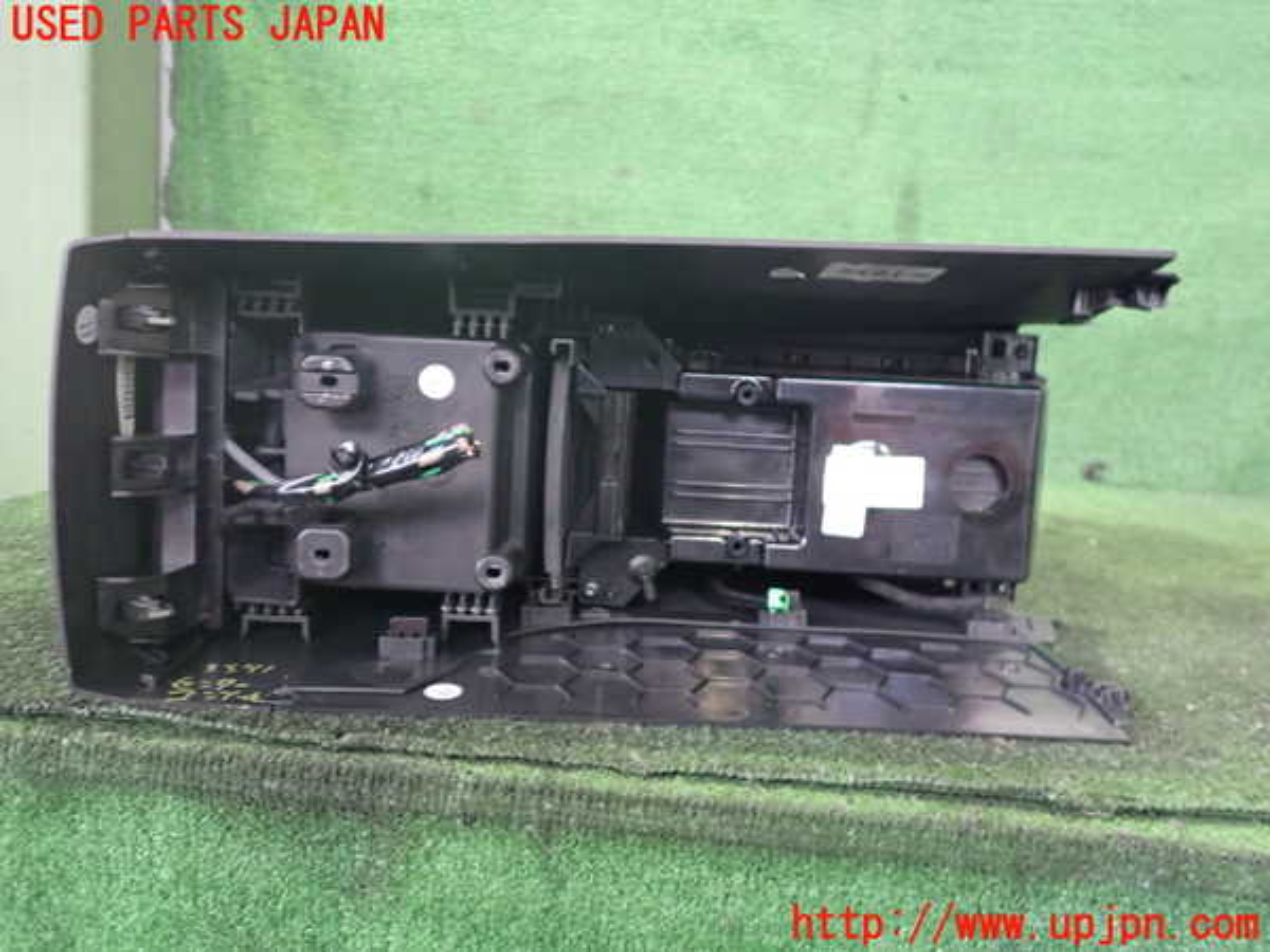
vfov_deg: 46.8
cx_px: 635
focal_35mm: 30
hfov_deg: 60.0
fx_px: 1101
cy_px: 476
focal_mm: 5.4
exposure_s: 1/25
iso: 800
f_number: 2.3
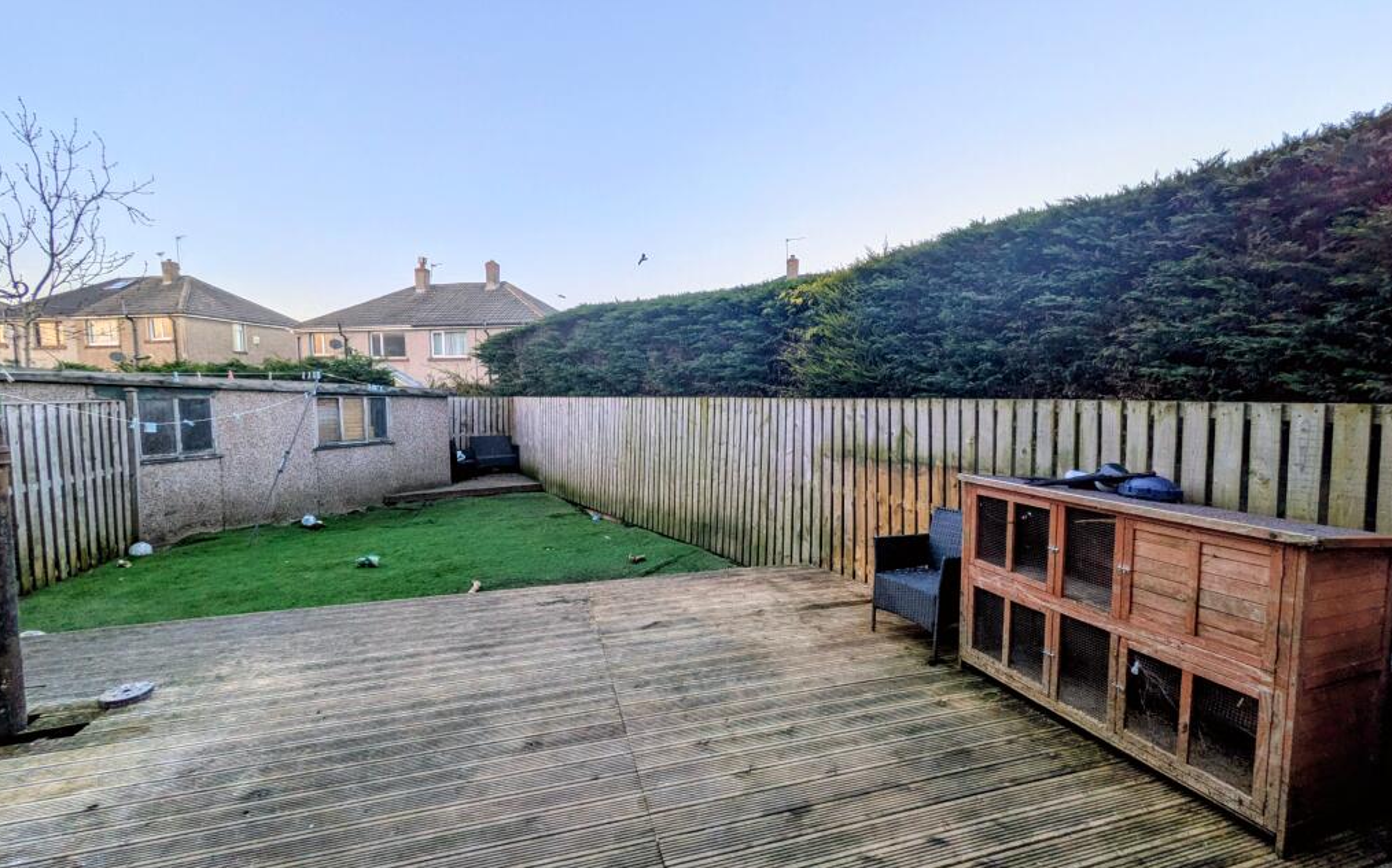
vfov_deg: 74.7
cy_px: 437
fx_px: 569
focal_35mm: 15
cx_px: 699
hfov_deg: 101.5
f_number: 2.2
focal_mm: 1.83
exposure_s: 1/145
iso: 48
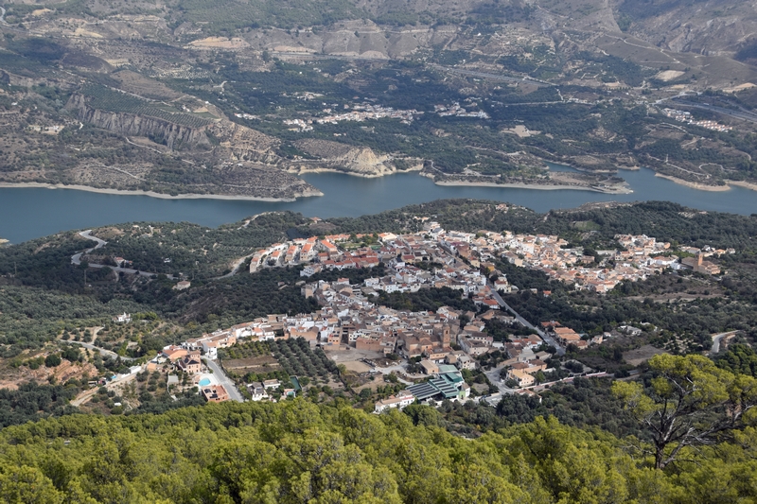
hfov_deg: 37.9
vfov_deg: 25.7
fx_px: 1104
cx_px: 378
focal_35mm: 52
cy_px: 252
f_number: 10
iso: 200
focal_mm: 35
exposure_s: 1/400
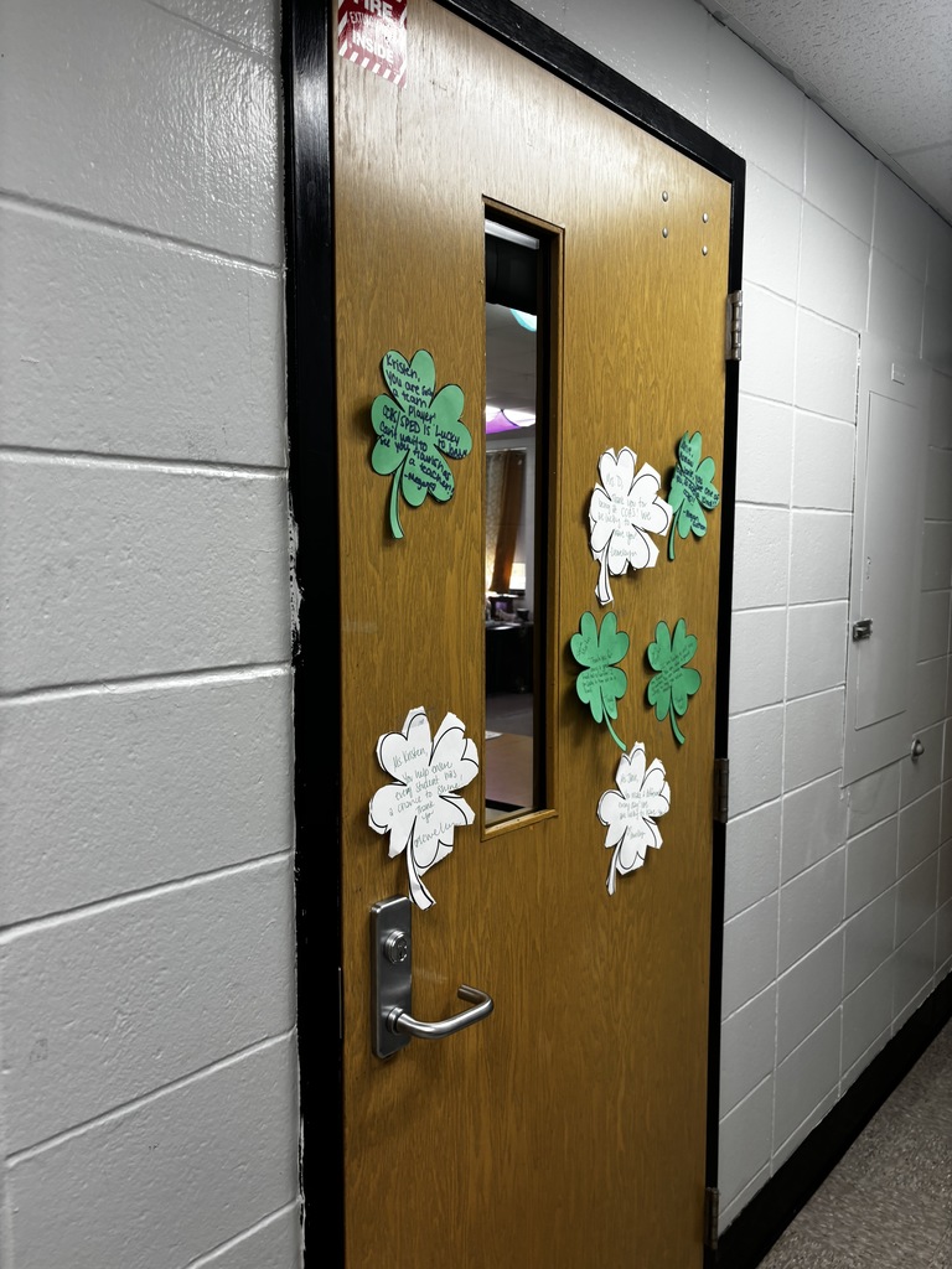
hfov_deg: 53.1
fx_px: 953
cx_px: 476
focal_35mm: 26
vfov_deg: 67.3
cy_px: 634
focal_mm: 5.96
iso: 80
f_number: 1.6
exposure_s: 1/60
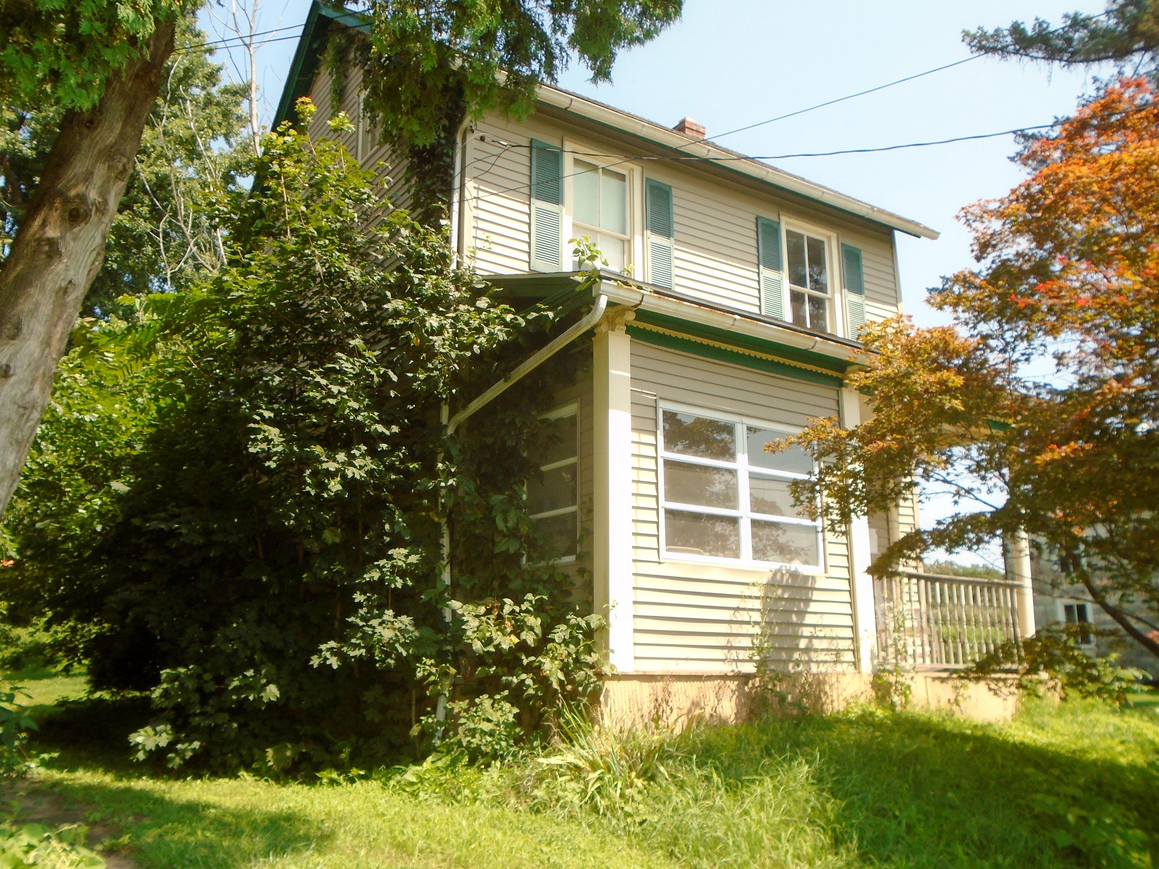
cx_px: 580
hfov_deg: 58.4
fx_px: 1038
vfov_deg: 45.4
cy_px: 434
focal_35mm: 31
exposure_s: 1/400
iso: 100
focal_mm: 5.5
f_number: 3.5
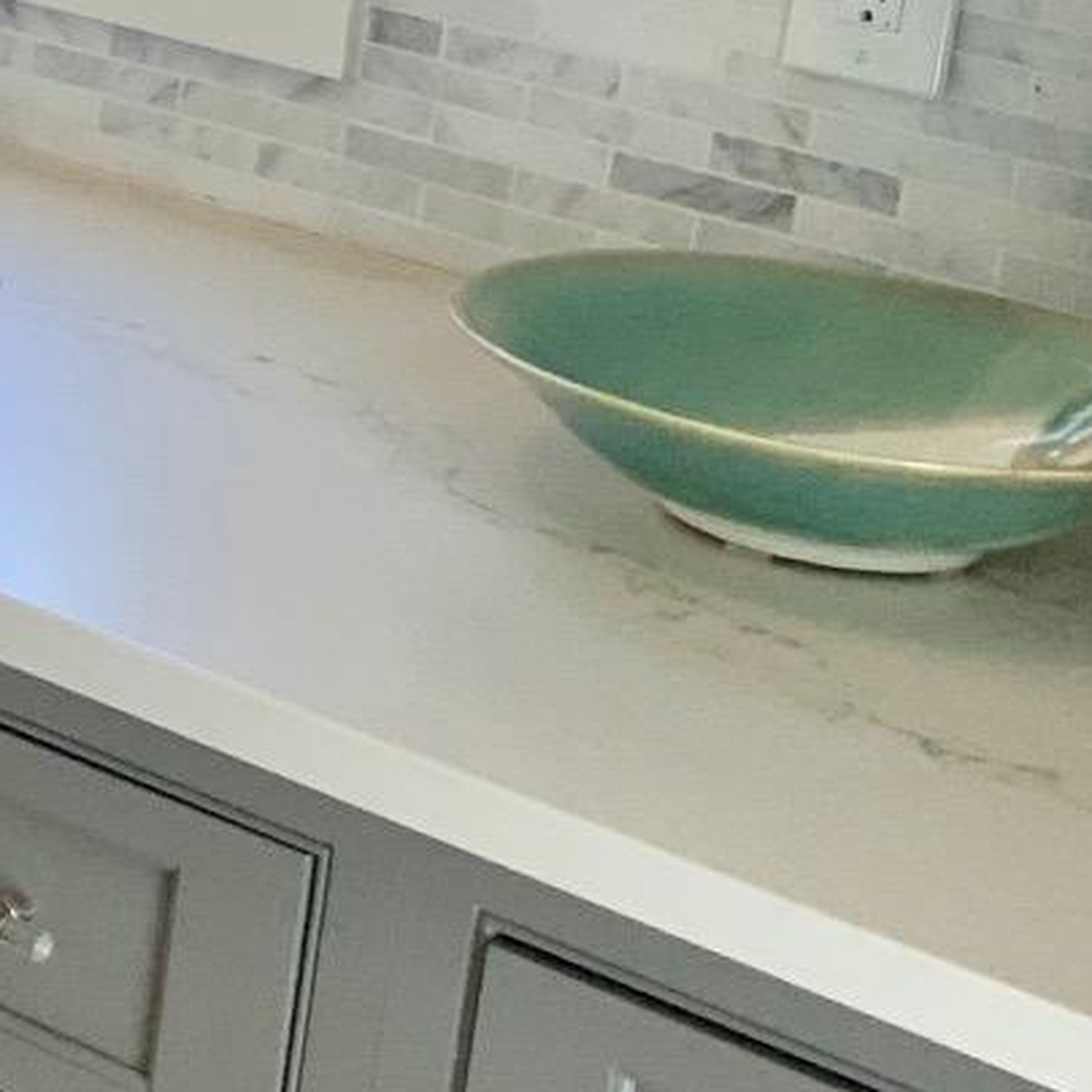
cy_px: 3
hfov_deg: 11.5
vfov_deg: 13.4
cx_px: -1433
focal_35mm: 128
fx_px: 4568
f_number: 1.8
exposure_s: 1/60
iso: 80
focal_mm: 3
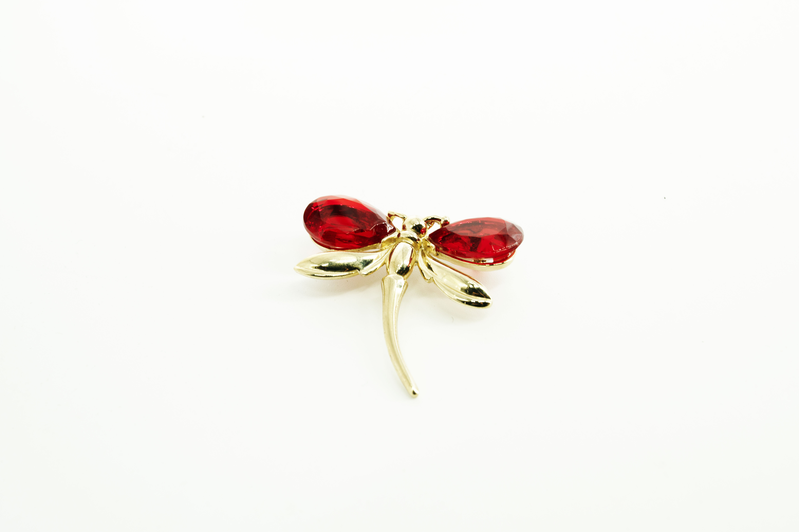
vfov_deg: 37.8
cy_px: 266
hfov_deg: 54.5
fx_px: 776
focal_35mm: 35
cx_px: 400
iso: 200
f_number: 11
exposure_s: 1/60
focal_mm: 35
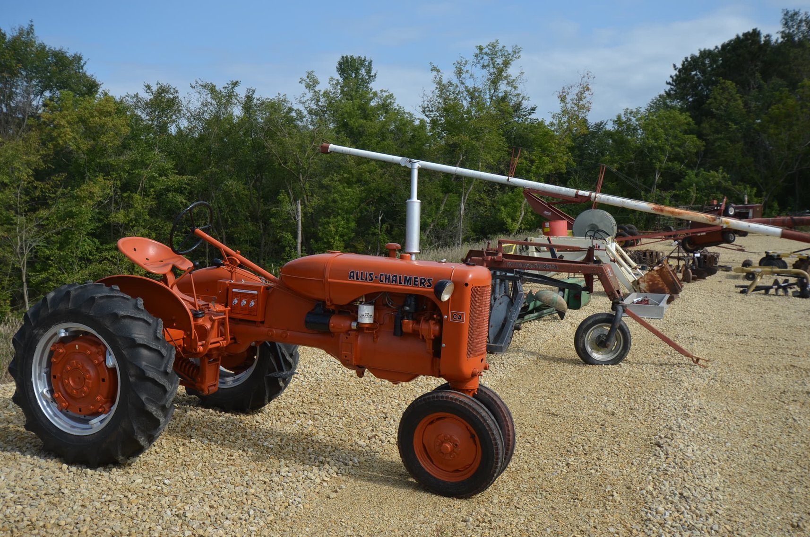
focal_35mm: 36
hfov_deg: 53.2
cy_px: 268
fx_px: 808
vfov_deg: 36.7
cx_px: 405
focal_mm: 24
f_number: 8
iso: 100
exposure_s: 1/250
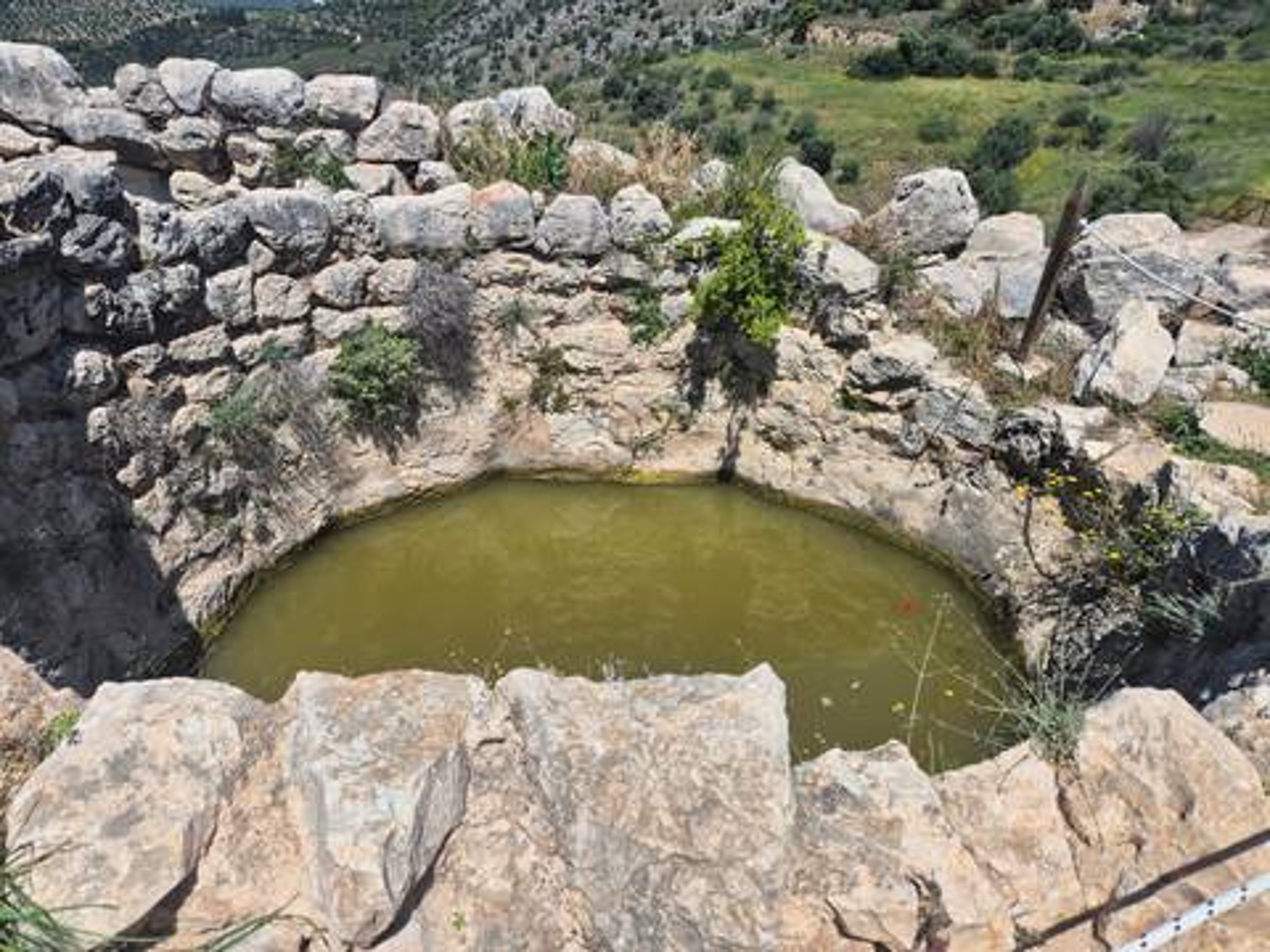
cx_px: 635
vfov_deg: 58.9
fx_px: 844
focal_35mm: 23
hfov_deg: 73.9
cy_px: 476
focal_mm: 5.4
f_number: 1.8
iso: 25
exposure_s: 1/2920
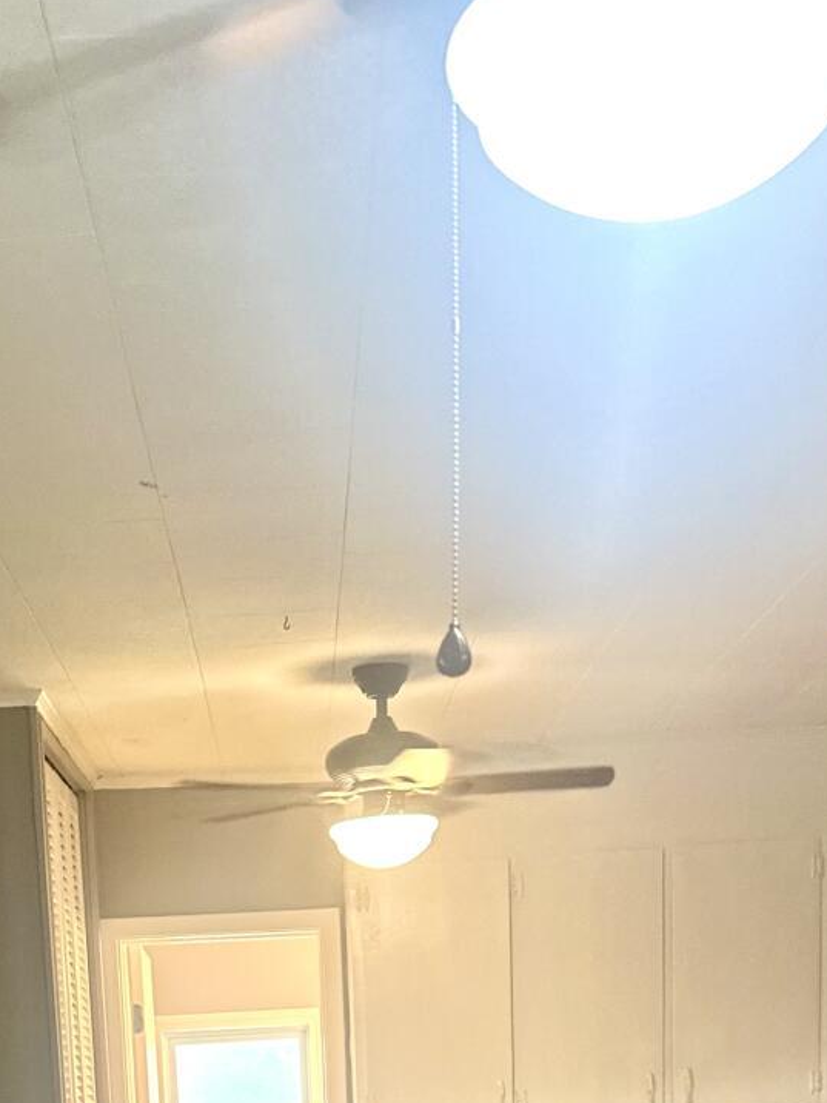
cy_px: 1482
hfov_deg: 21.8
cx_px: 279
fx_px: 2134
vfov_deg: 24.7
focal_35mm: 67
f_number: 1.78
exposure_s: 1/60
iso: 250
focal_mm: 6.86
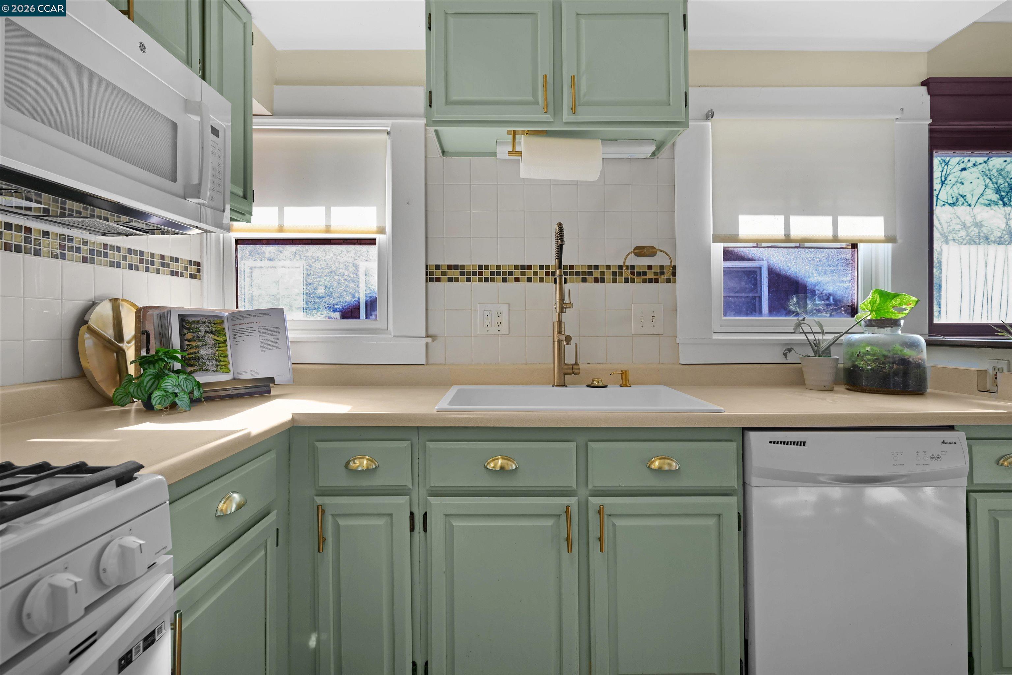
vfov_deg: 73.8
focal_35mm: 16
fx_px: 450
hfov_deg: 96.7
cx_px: 506
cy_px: 338
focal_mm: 16
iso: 320
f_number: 5.6
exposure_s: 1/160
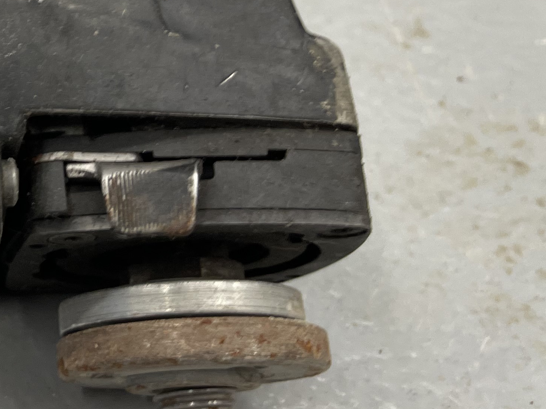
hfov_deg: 25.1
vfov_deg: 20.8
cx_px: -124
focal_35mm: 69
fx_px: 1088
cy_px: 34
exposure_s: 1/100
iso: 100
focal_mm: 5.1
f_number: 1.6
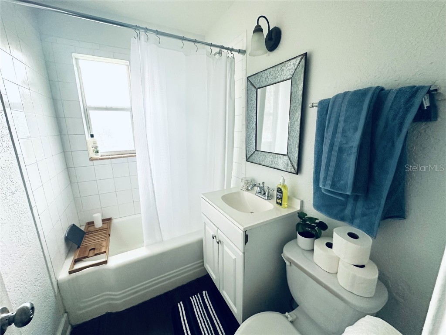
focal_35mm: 14
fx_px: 180
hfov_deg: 102.1
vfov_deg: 85.7
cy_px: 168
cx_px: 223
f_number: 2.2
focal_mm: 2.22
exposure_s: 1/60
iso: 320
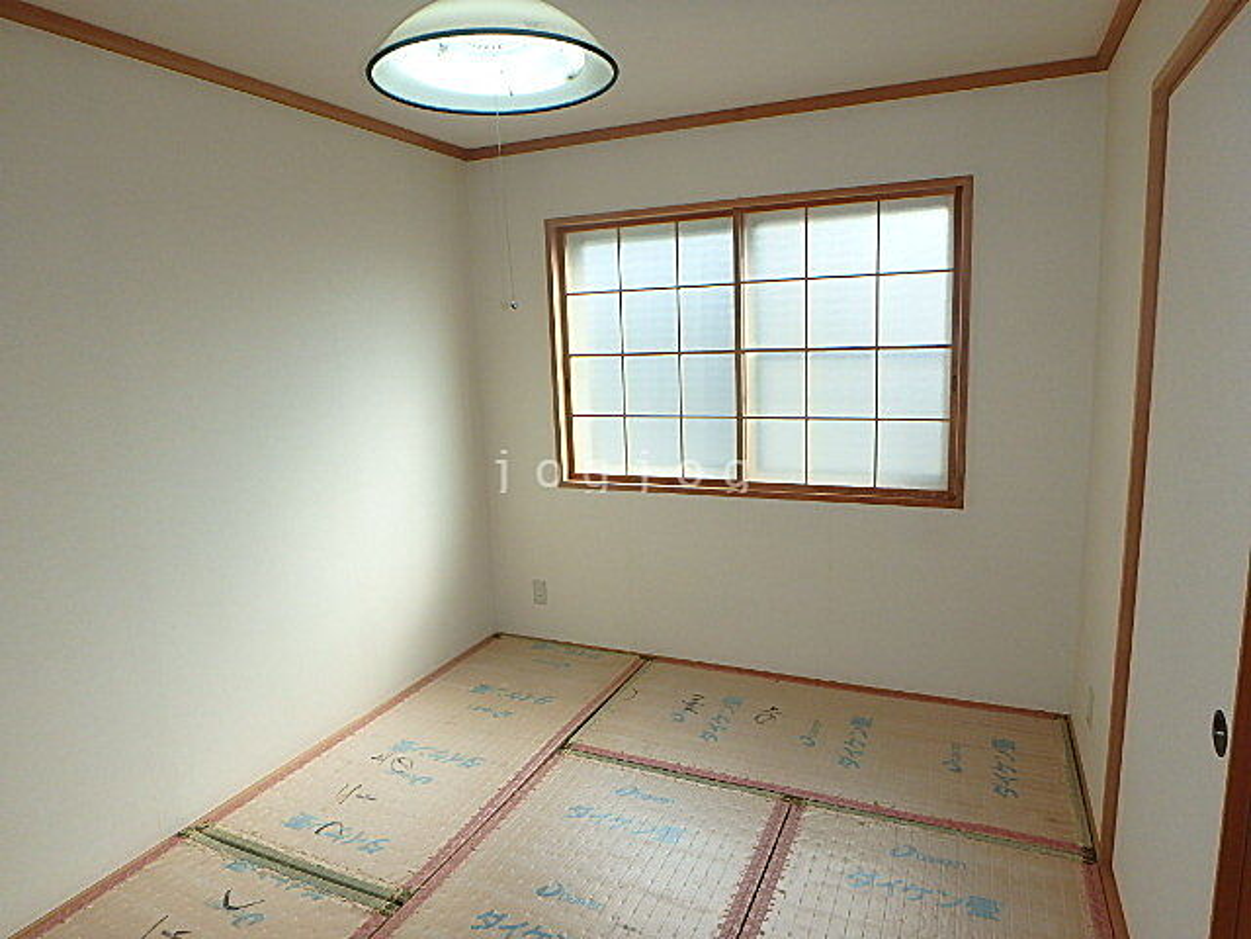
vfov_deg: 63.4
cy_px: 470
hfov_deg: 79.0
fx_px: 759
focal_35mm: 21
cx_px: 626
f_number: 3.5
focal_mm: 3.7
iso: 125
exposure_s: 1/200
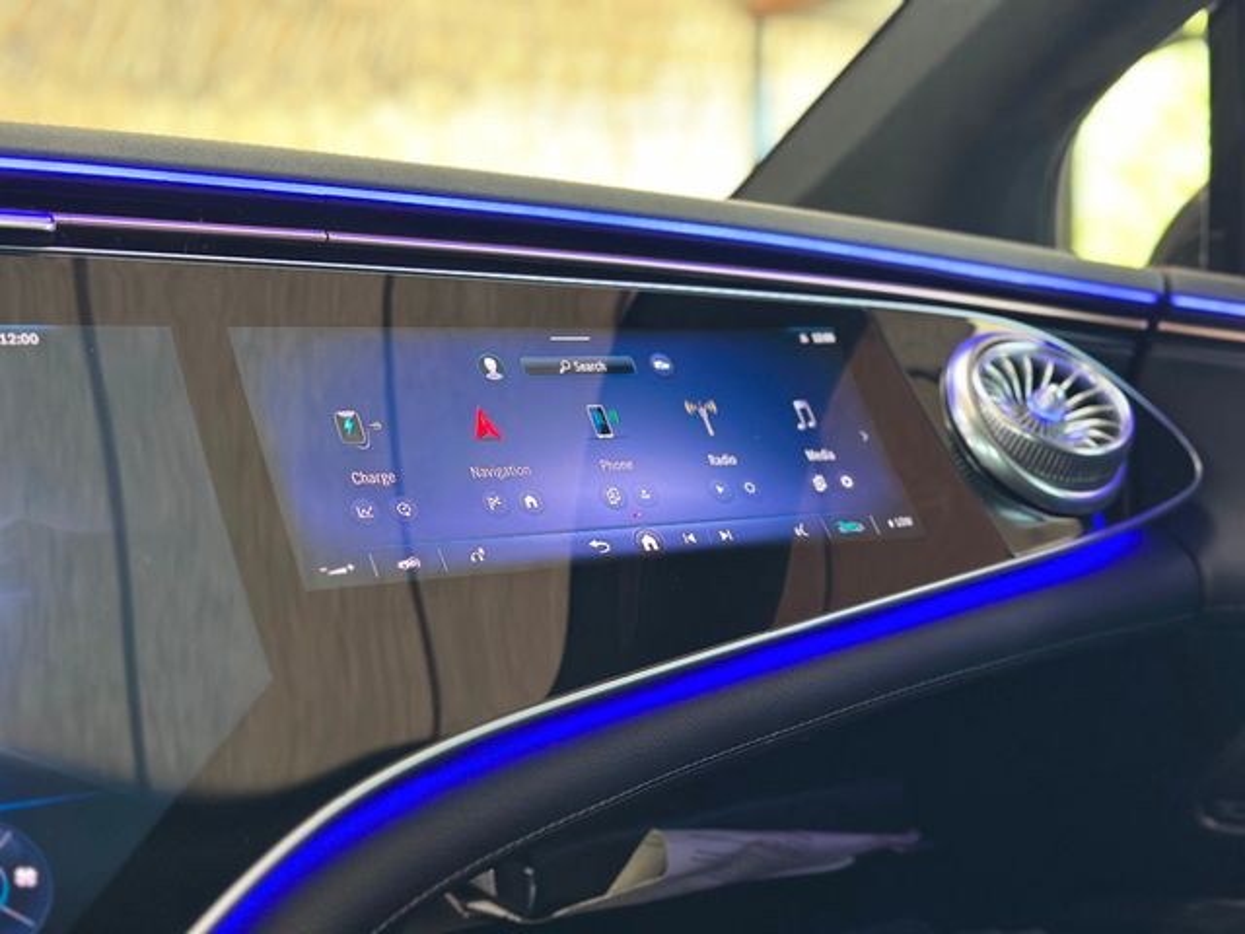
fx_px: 1726
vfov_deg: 30.3
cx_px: 622
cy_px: 467
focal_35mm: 48
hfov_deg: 39.7
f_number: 1.78
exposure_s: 1/60
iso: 400
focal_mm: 6.86
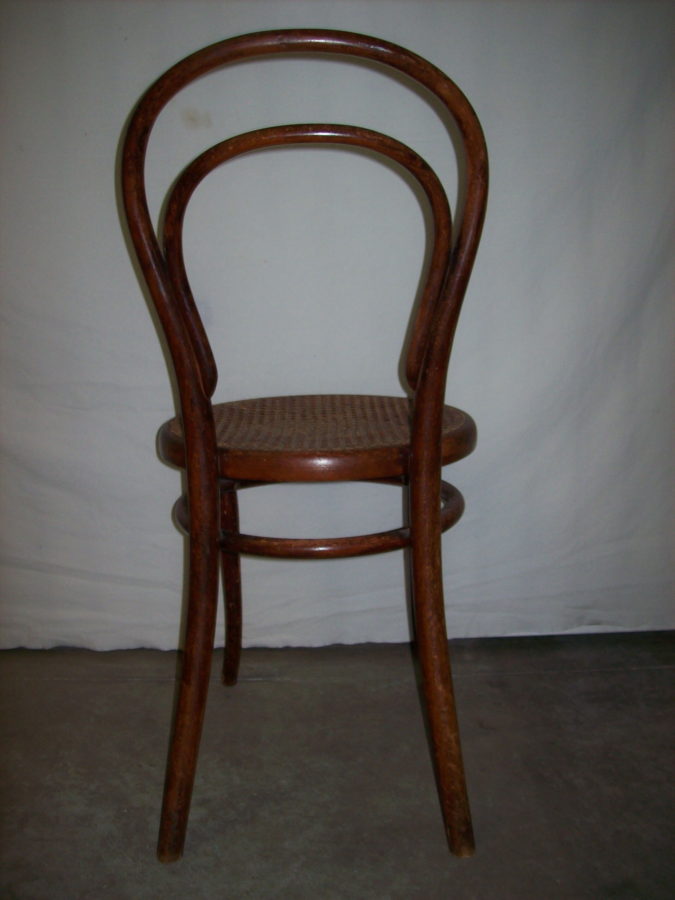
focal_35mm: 36
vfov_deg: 51.4
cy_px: 450
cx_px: 338
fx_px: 937
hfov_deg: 39.6
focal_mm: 6
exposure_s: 1/64
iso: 80
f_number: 2.7
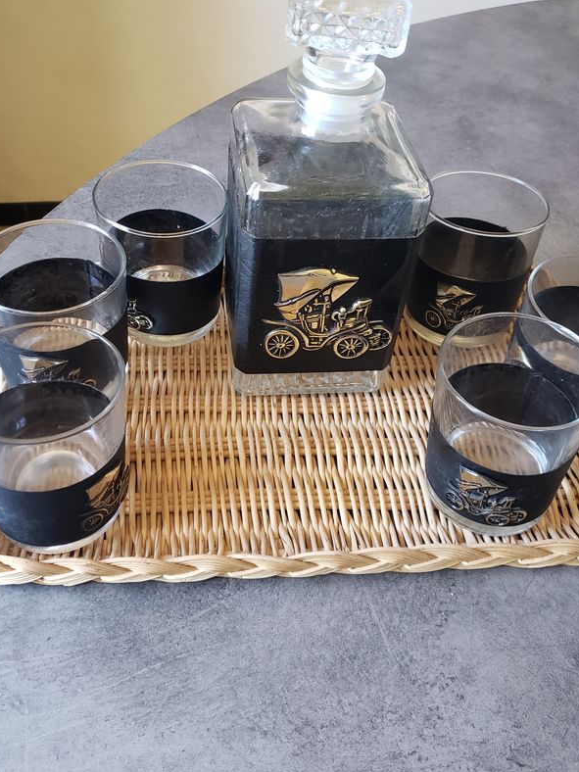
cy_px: 356
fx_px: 736
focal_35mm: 33
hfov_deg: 42.9
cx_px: 278
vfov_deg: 55.3
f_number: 1.5
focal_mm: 4.3
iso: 250
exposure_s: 1/33
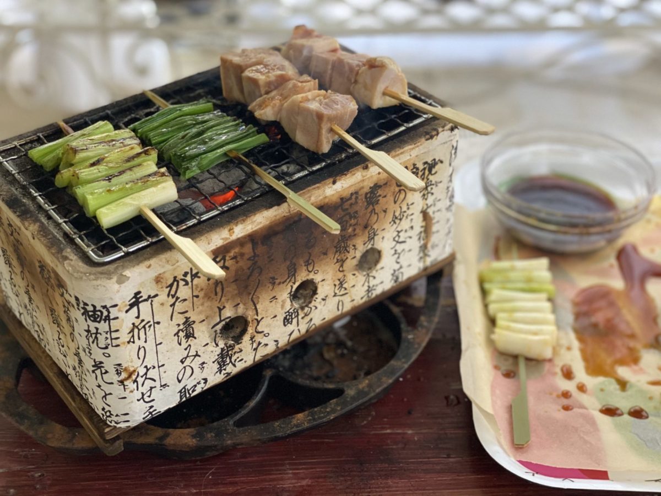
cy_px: 248
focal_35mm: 52
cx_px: 330
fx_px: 993
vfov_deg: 28.0
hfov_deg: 36.8
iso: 250
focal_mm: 6
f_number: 2
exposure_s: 1/86
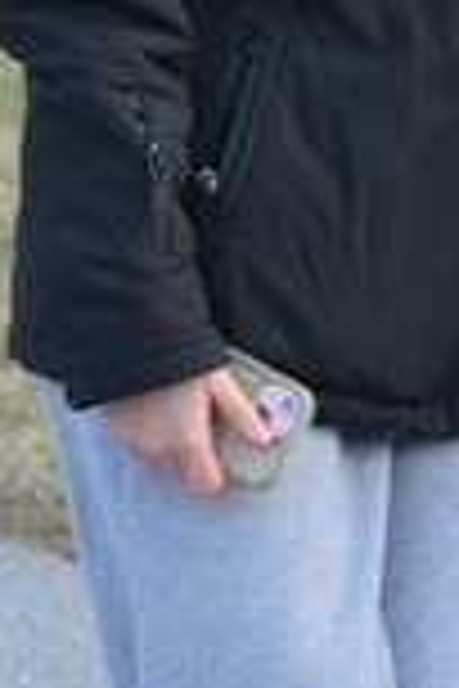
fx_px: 11876
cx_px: 900
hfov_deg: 2.2
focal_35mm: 621
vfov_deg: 3.3
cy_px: -299
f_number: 4.8
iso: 800
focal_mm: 62
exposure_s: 1/500
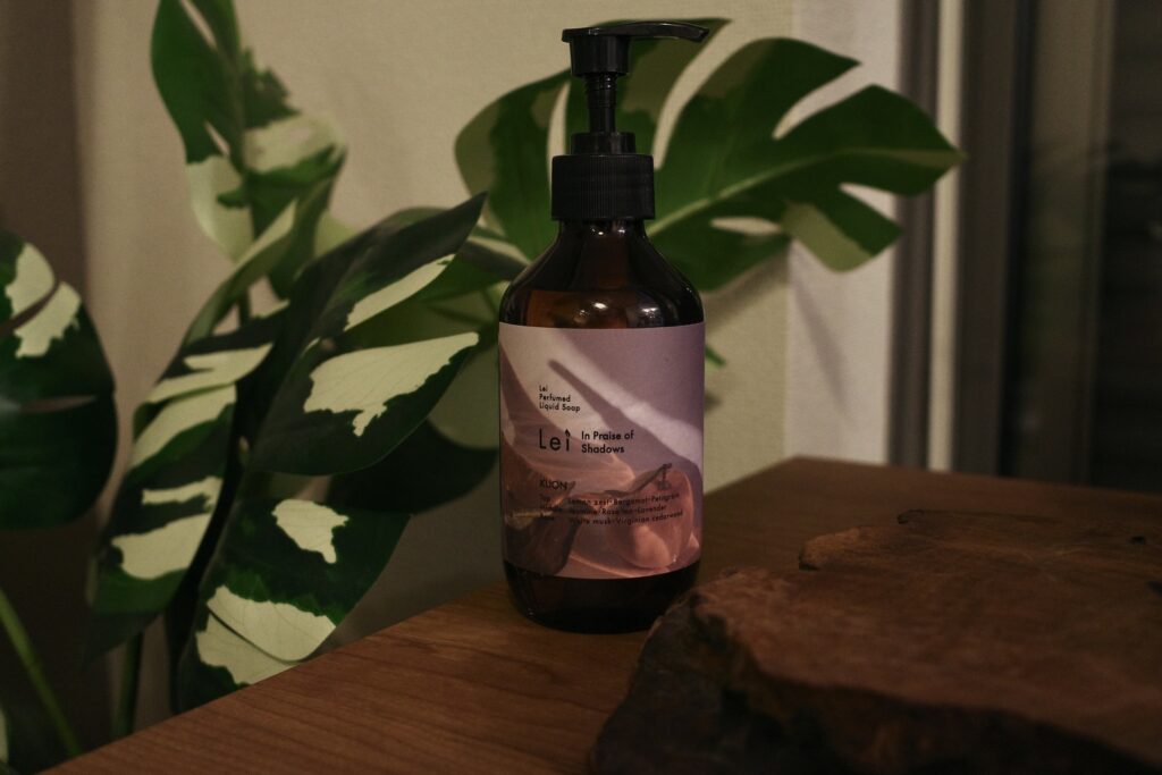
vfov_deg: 37.9
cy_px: 388
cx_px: 581
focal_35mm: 35
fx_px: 1130
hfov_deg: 54.4
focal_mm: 18.3
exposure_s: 1/30
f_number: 2.8
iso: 800
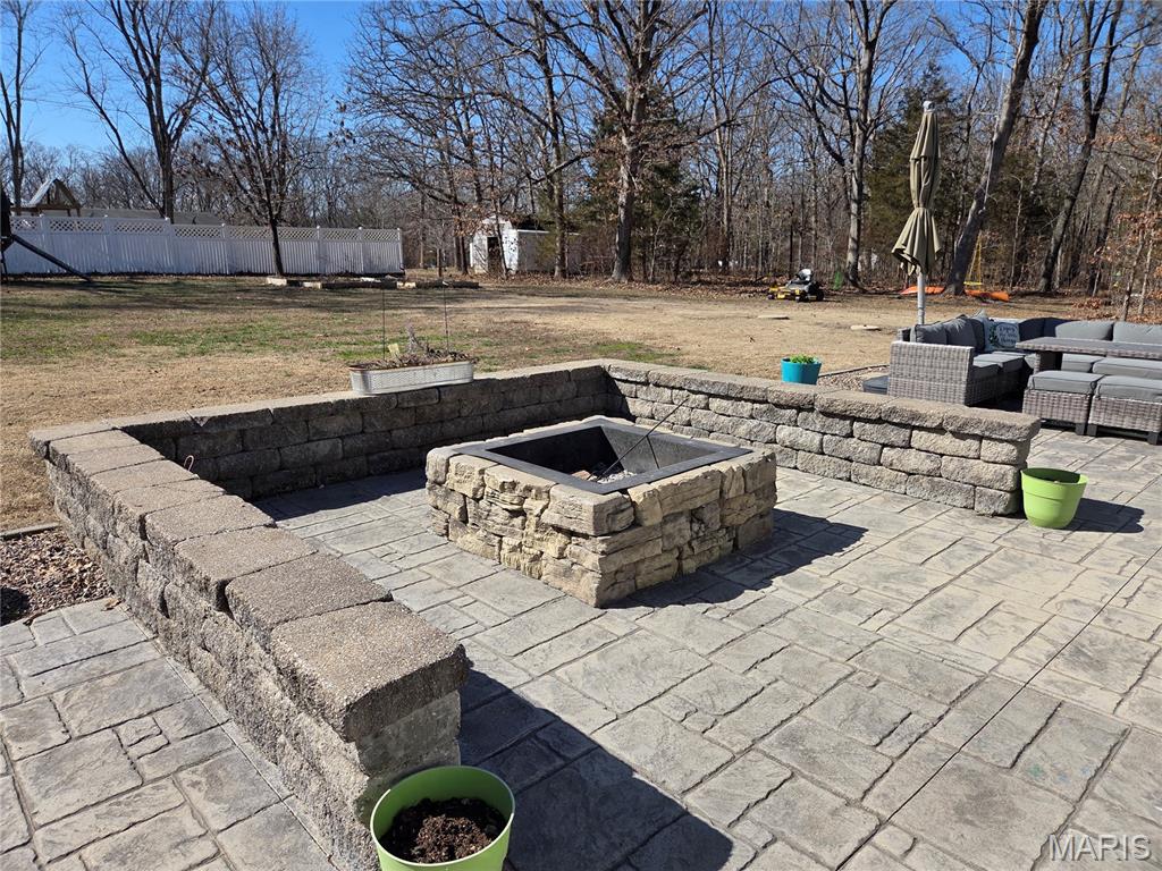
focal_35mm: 23
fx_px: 772
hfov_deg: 73.9
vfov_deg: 58.9
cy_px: 436
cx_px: 581
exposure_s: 1/4365
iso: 80
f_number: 1.8
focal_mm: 5.4
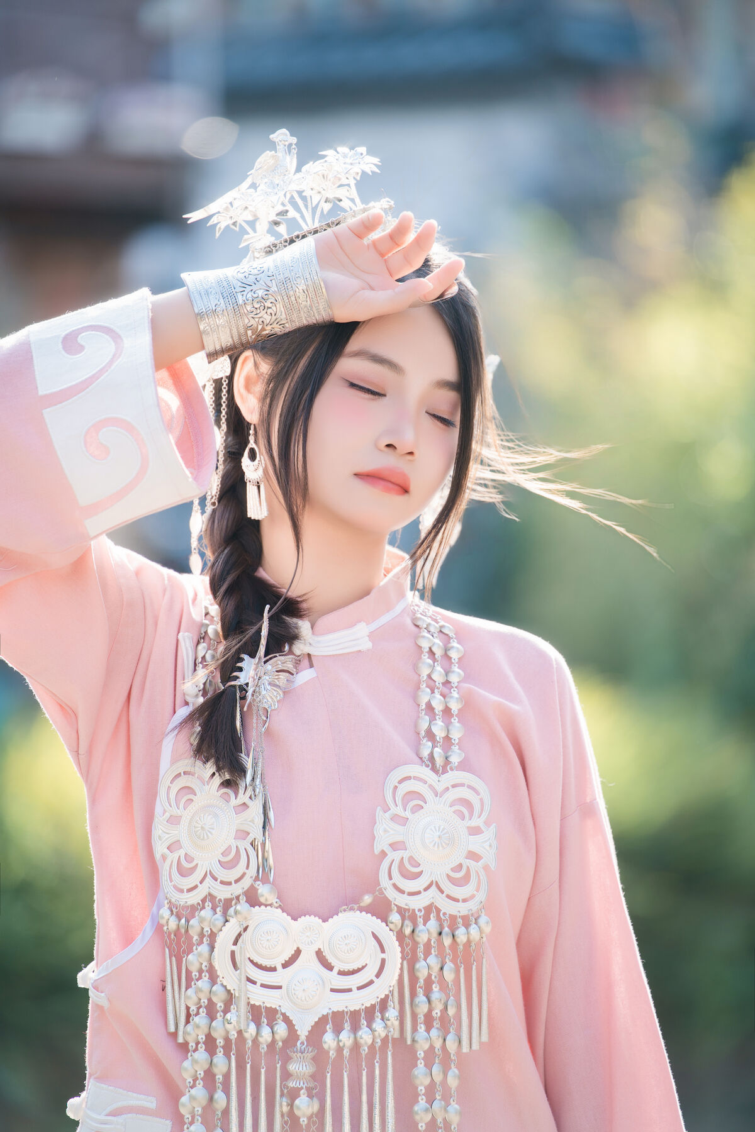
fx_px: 5316
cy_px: 566
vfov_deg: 12.2
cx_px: 378
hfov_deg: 8.1
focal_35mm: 169
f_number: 2.8
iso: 100
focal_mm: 169
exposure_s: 1/160
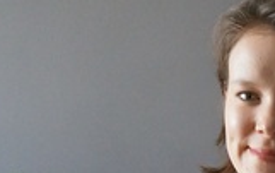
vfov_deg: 13.9
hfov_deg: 20.5
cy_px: 219
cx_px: 371
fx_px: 683
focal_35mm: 91
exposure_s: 1/160
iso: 3200
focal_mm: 16
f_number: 4
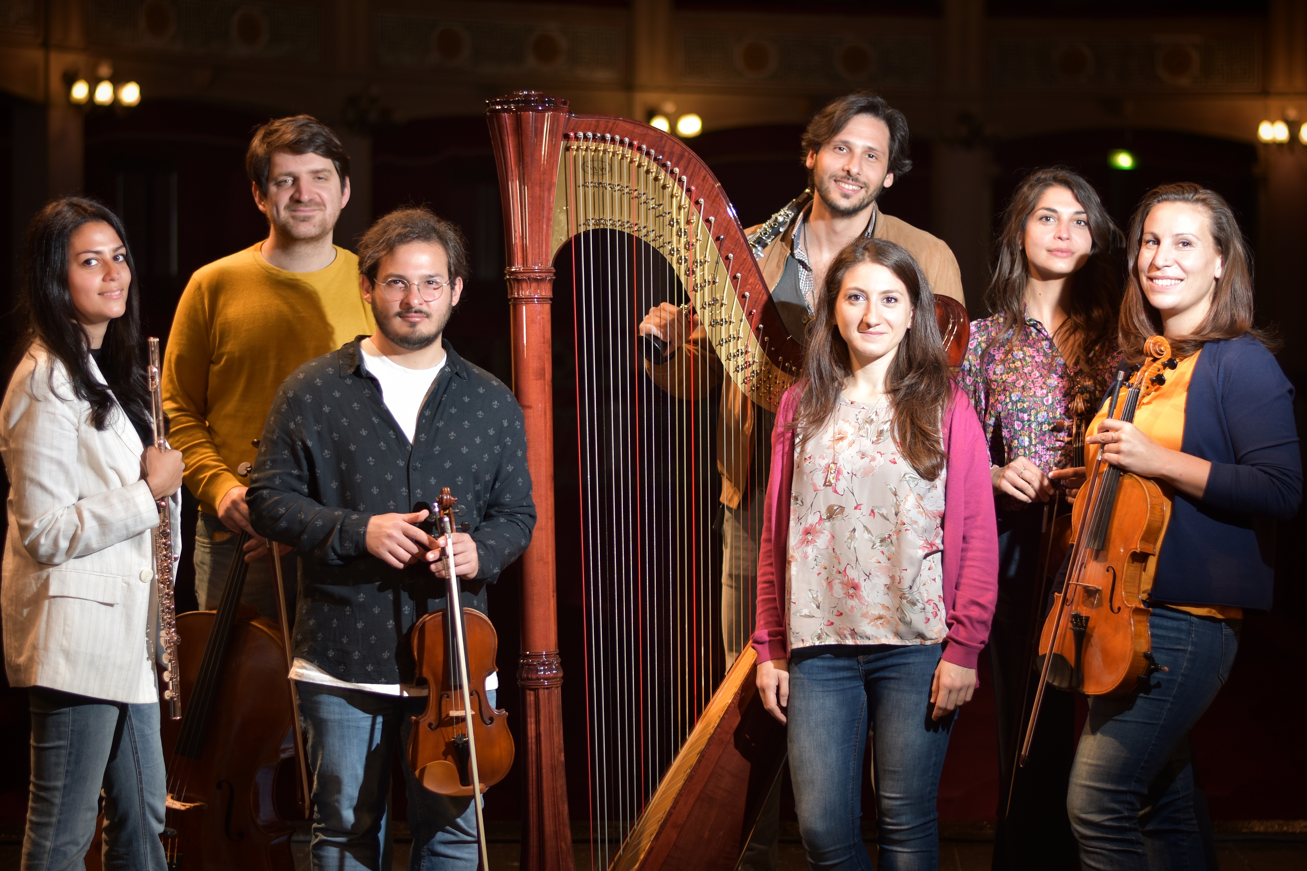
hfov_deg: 27.0
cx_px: 654
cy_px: 436
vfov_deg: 18.2
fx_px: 2723
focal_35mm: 75
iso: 100
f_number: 1.8
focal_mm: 50
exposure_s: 1/160
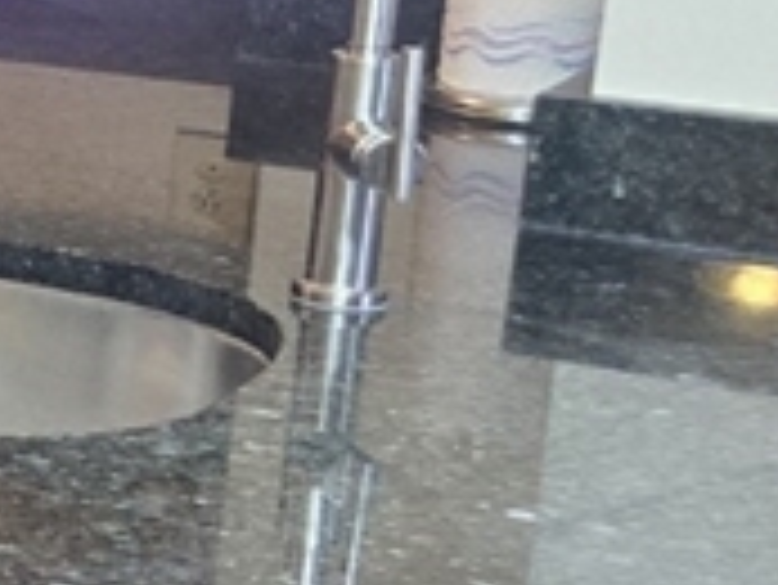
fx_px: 3059
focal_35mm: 136
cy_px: 135
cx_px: -1214
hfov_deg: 11.4
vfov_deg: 10.9
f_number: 1.8
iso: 500
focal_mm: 5.4
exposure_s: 1/120
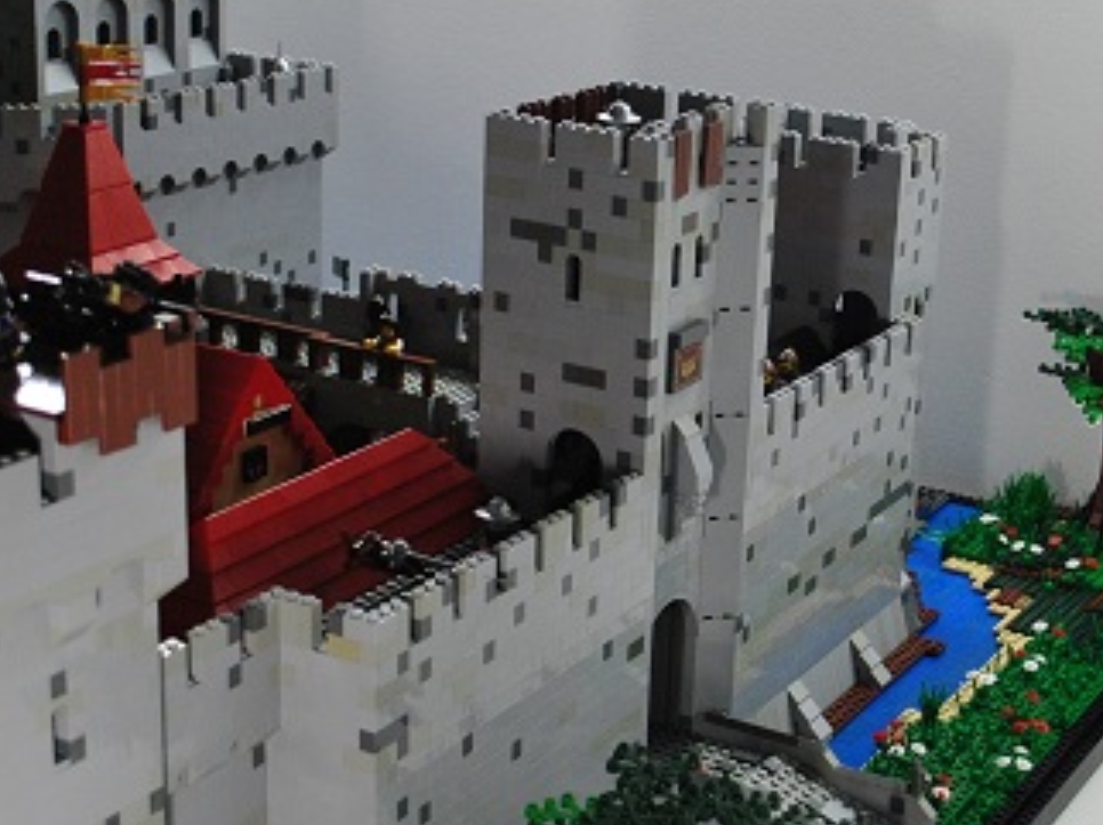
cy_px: 412
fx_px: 2197
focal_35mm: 69
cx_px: 709
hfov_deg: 28.1
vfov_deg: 21.3
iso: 400
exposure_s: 1/50
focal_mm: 24
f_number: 4
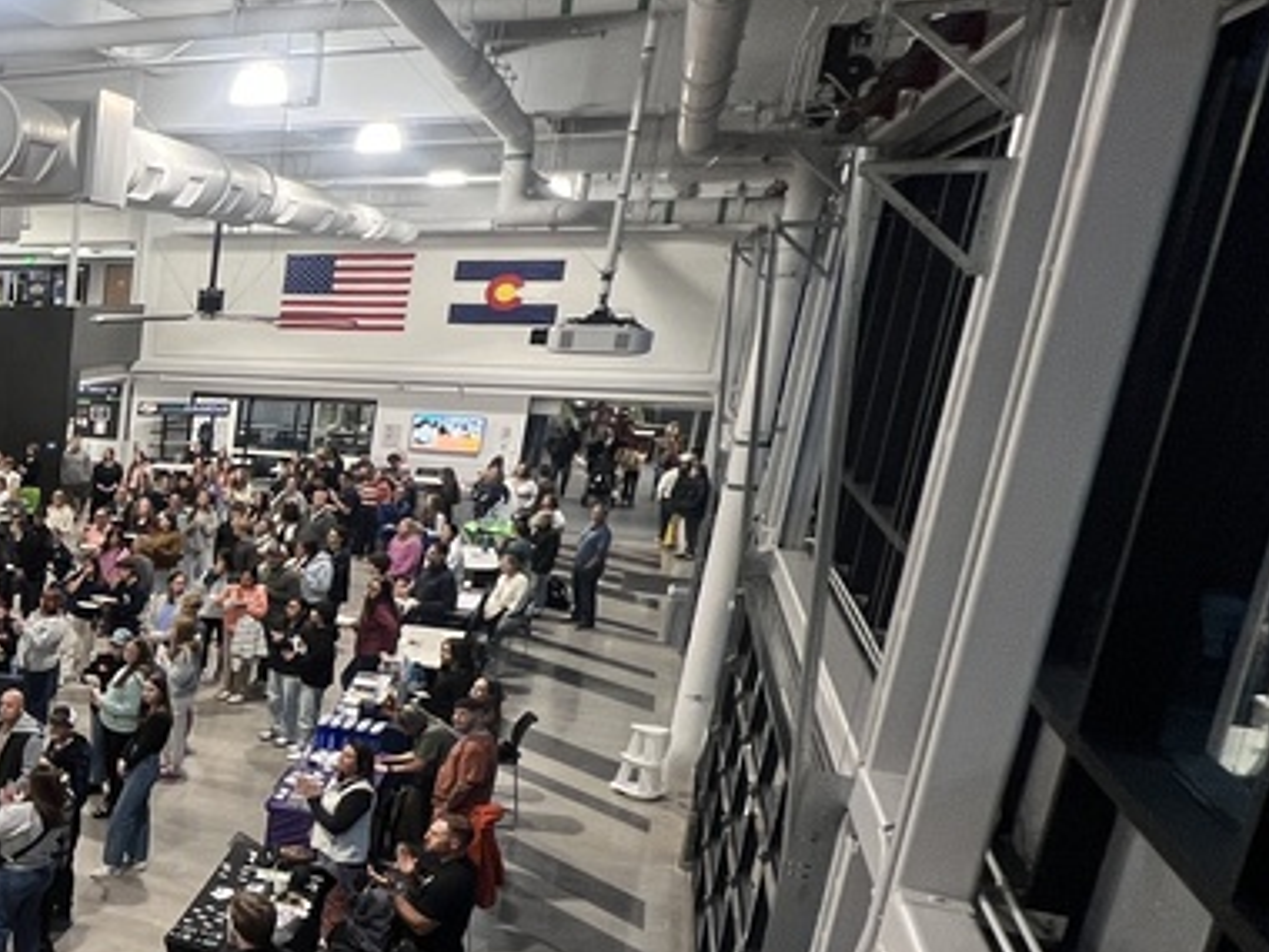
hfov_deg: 35.4
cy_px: 661
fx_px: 1283
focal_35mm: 35
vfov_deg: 40.0
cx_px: -387
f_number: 1.8
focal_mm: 1.57
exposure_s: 1/60
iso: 160
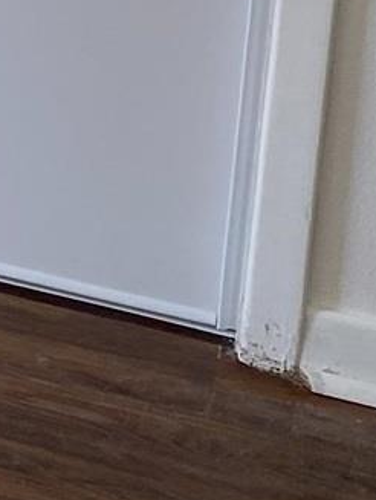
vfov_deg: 9.8
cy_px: -612
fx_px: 2645
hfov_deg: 7.2
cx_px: -750
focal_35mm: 183
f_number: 1.8
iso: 40
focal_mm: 4.25
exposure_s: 1/122
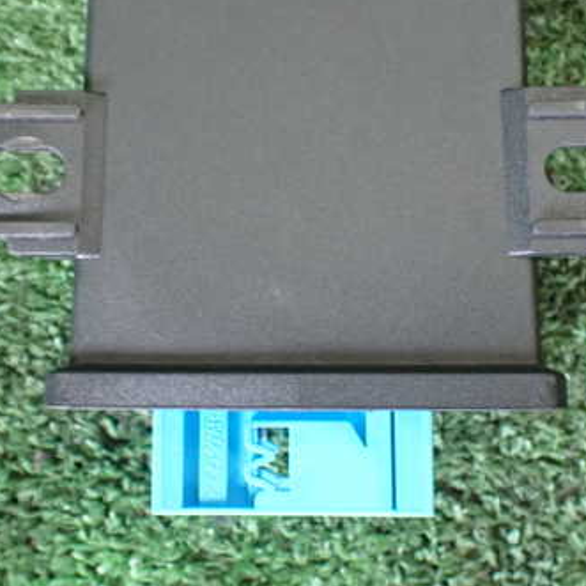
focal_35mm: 48
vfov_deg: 35.2
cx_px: 294
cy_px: 234
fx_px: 919
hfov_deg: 35.4
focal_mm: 5.4
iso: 1250
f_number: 2.3
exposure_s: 1/30
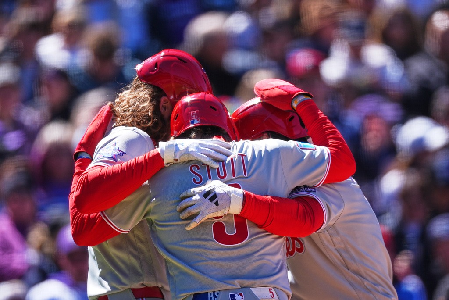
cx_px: 224
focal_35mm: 900
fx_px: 11231
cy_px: 150
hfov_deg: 2.3
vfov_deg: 1.5
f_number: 4
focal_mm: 600
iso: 200
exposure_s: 1/1250
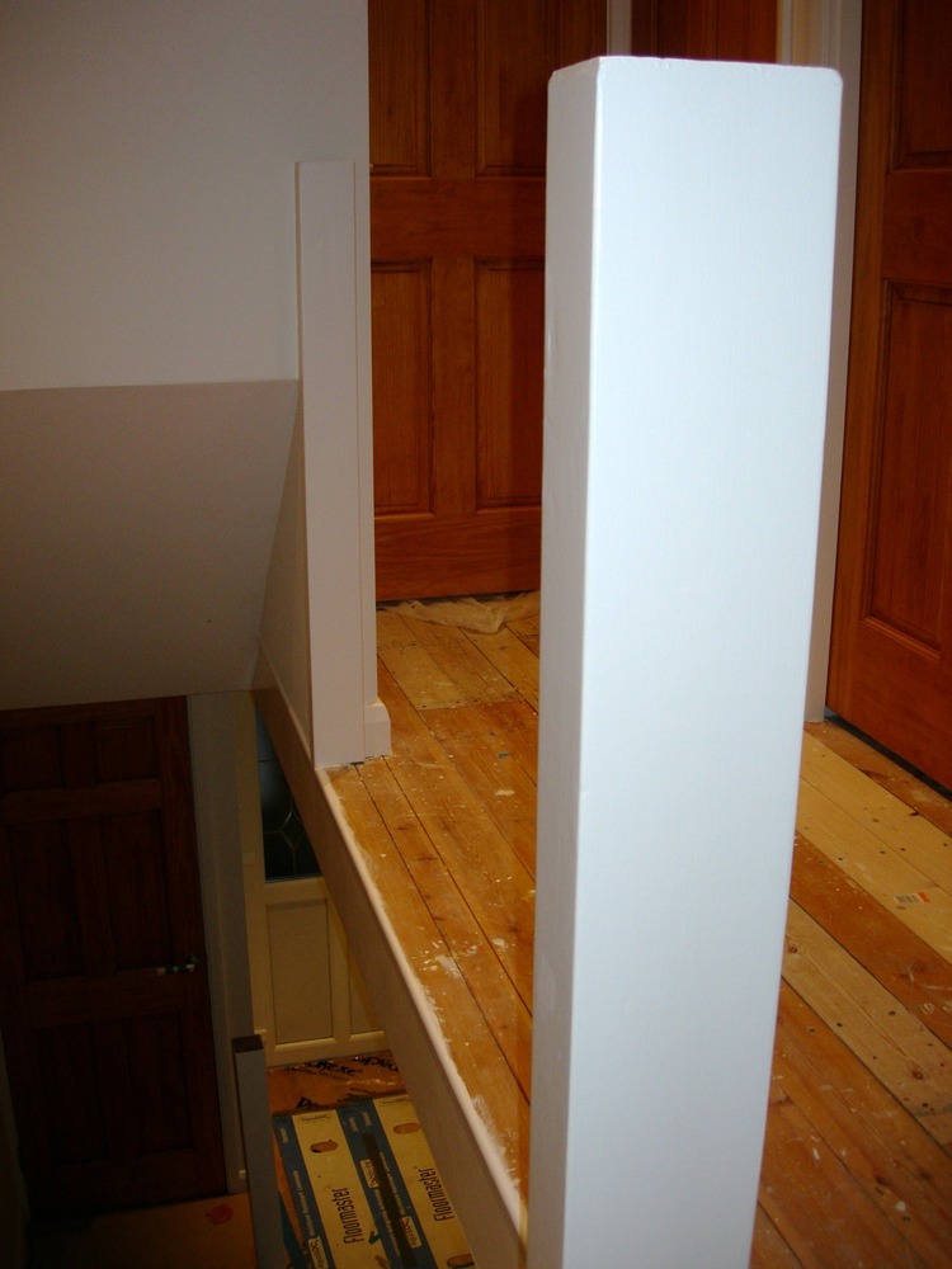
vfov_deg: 49.0
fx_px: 1393
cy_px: 634
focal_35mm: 38
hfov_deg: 37.7
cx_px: 476
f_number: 2.8
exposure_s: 1/60.1
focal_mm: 7.8
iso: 50
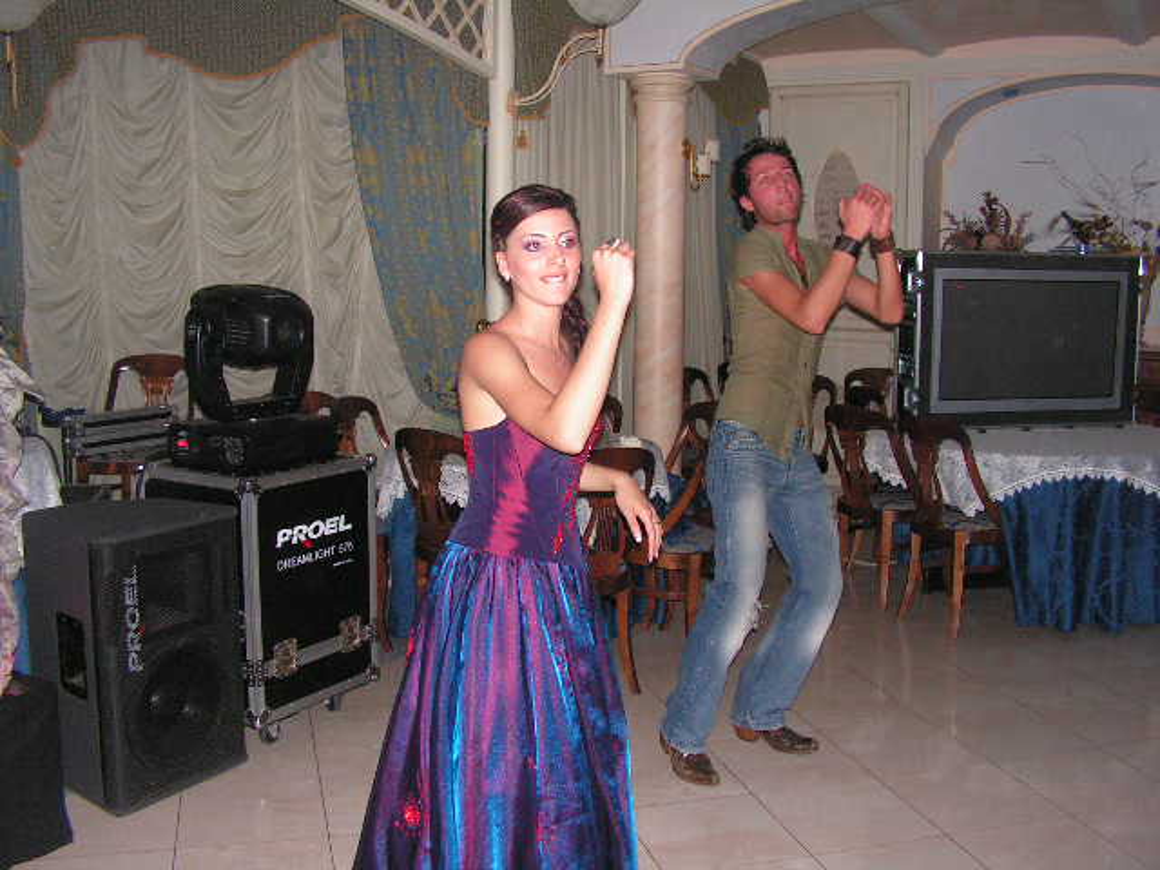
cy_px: 435
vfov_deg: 39.7
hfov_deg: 51.4
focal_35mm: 36
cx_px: 580
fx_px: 1206
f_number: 3.2
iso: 200
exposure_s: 1/40
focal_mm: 6
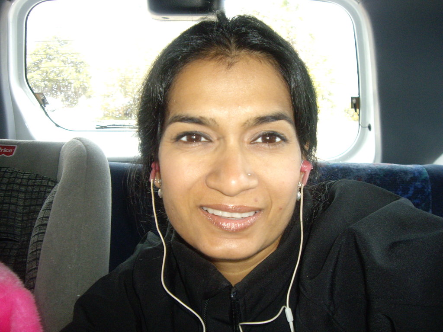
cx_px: 222
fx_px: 486
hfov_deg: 49.0
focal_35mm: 38
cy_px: 166
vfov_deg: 37.7
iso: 200
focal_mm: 6.2
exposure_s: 1/40
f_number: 2.7
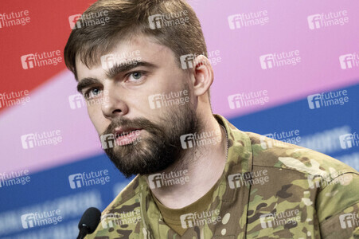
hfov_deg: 14.5
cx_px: 180
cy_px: 120
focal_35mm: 142
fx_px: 1415
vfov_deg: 9.6
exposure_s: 1/350
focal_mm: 94.5
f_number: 2.8
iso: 2500
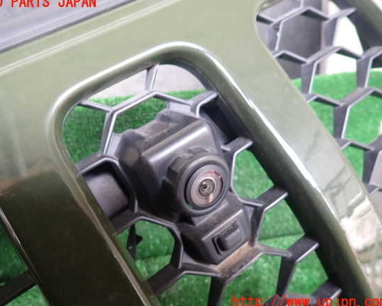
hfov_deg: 64.0
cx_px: 180
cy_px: 152
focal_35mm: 27
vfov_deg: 53.2
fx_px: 305
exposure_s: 1/30
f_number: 2
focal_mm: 4.5
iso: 200
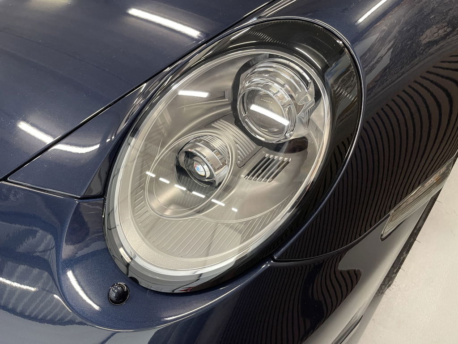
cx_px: 229
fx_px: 331
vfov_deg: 54.9
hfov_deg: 69.4
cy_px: 172
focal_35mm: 25
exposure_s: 1/50
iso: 200
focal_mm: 5.1
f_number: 1.6
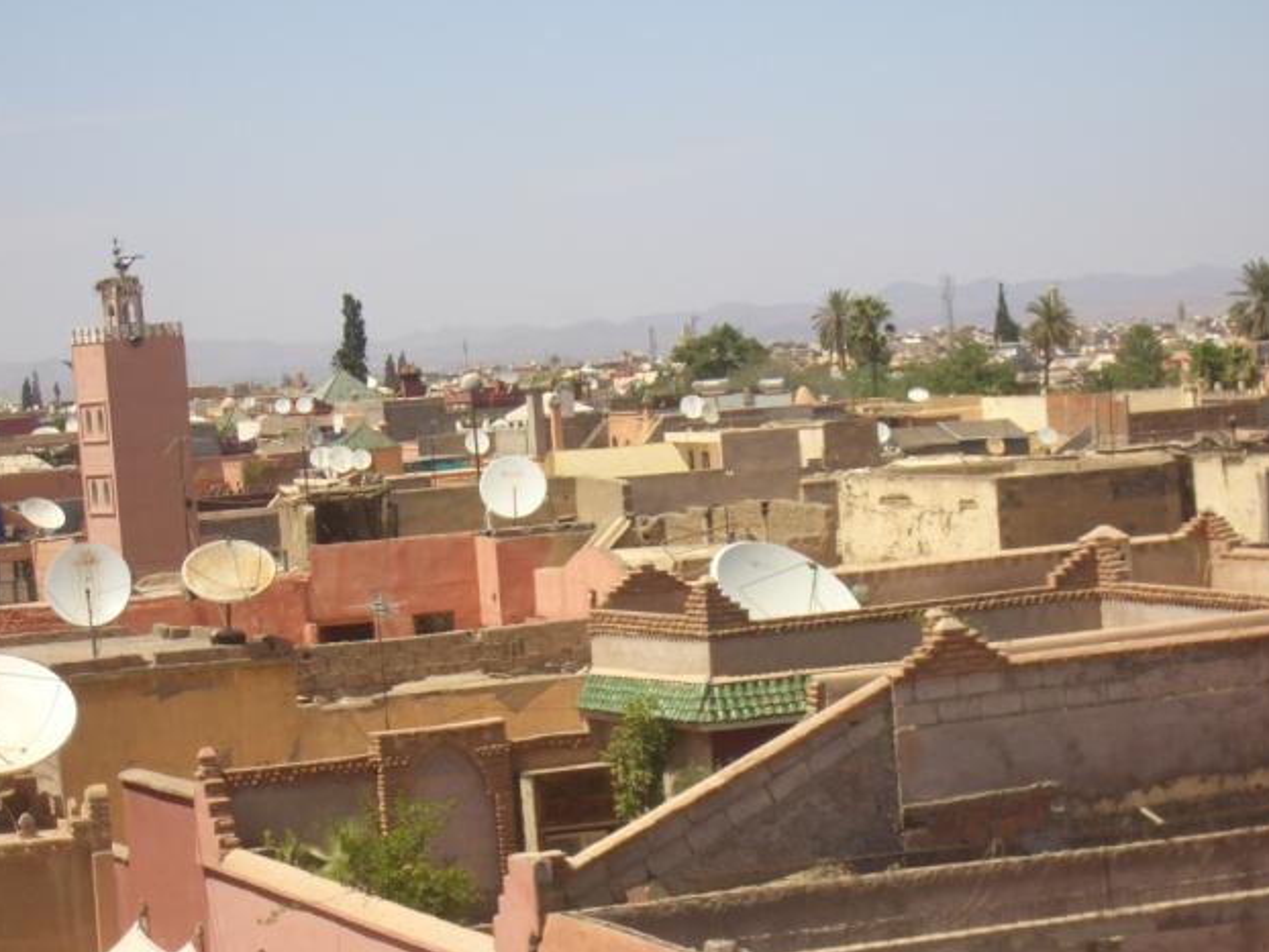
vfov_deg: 13.7
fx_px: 3961
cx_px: 643
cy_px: 479
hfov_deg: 18.2
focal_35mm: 108
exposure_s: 1/160
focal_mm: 17.4
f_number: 7.7
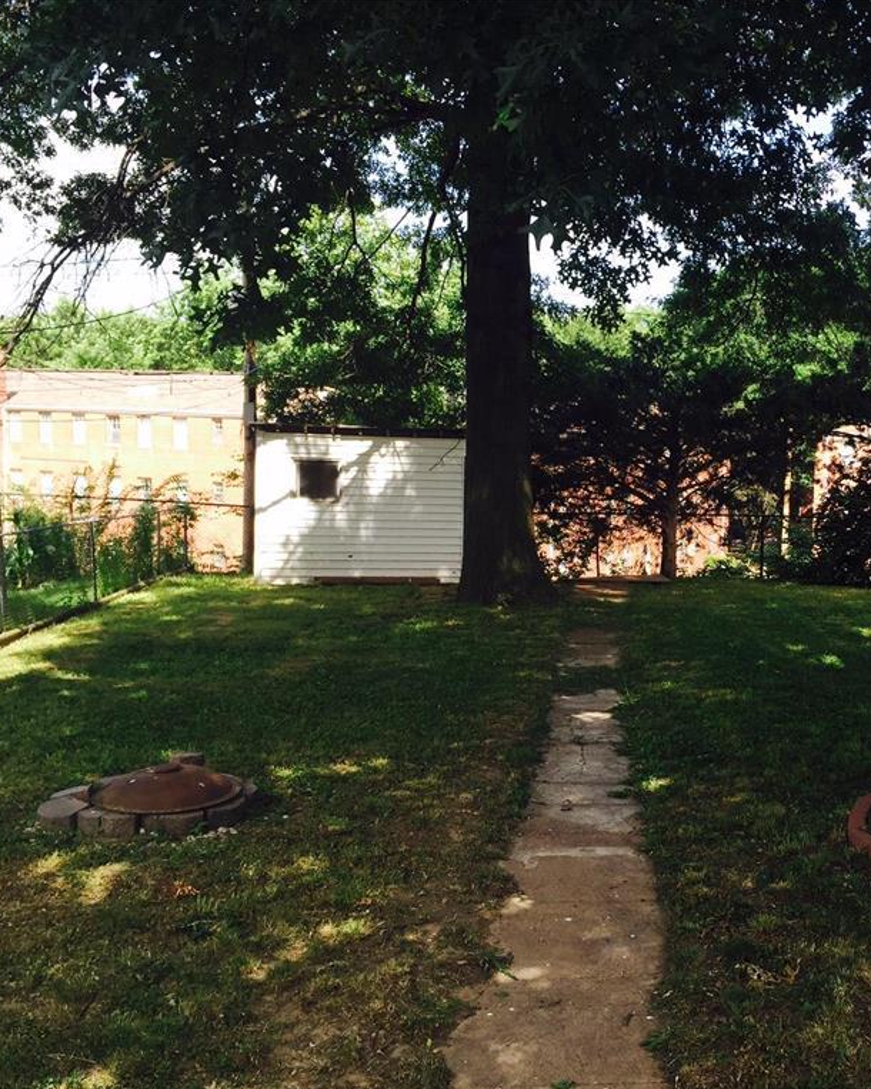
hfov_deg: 38.0
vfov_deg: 47.9
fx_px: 1225
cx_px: 674
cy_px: 545
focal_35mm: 38
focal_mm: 4.15
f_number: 2.2
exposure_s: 1/380
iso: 32
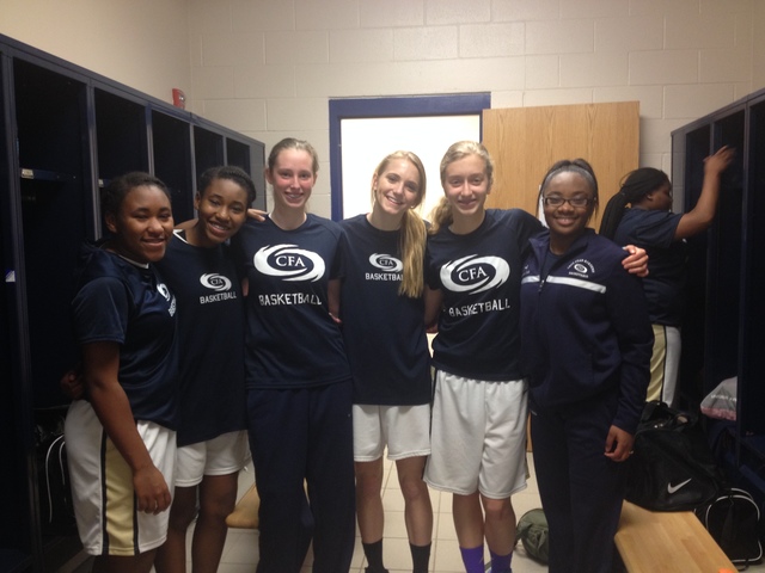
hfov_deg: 52.6
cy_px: 286
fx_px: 773
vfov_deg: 40.7
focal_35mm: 35
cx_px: 382
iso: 100
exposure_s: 1/20
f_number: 2.4
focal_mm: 4.28
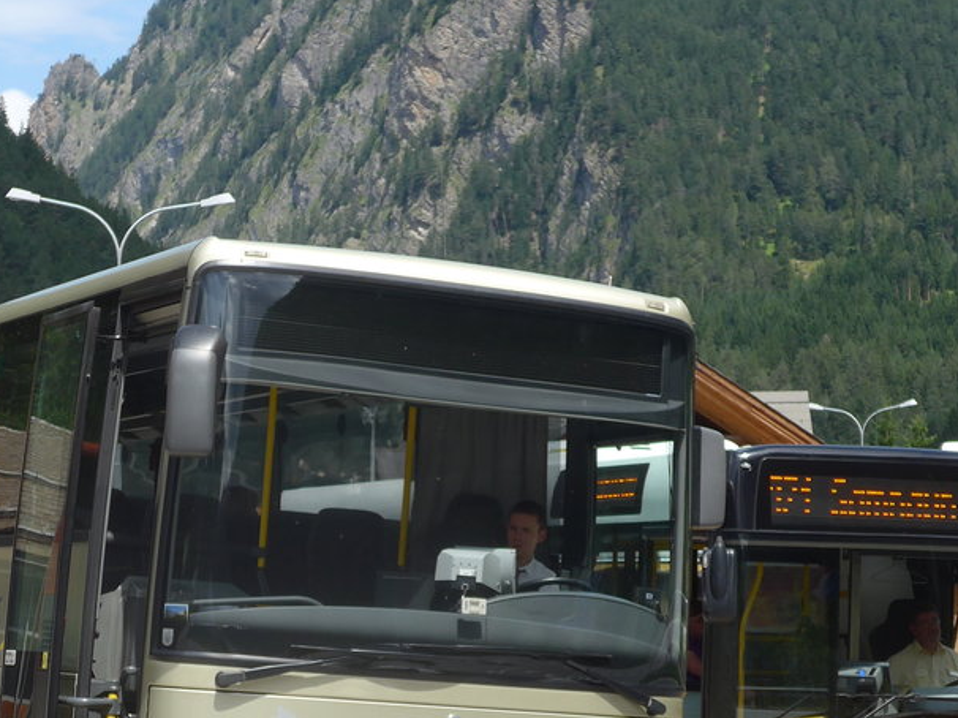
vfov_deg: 13.5
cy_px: 493
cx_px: 498
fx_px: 3015
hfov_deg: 18.1
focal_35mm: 109
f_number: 3.4
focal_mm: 11.3
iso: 80
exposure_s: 1/800
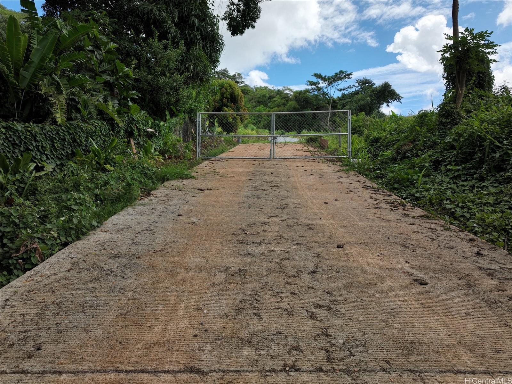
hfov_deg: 71.6
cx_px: 256
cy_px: 192
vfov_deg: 56.8
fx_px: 355
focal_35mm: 24
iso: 110
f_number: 2.8
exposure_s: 1/15
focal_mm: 12.29
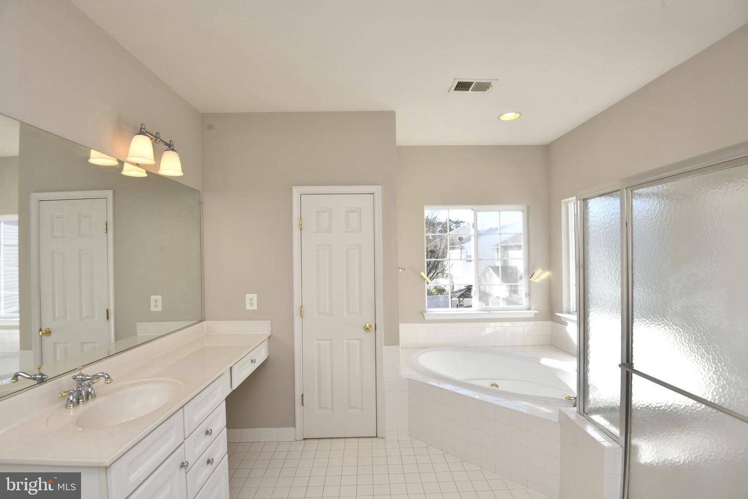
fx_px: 332
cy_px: 250
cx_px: 374
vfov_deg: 73.7
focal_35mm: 16
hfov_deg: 96.7
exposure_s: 1/250
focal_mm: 16
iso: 200
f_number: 9
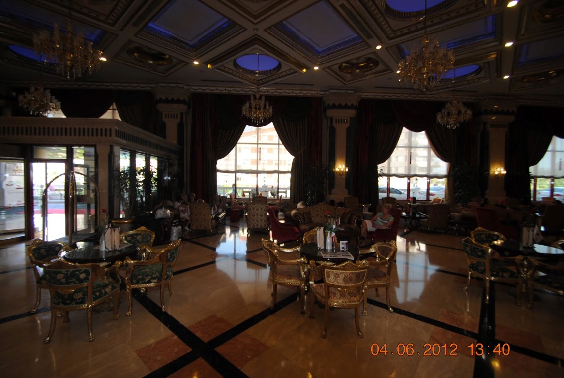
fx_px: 235
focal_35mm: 15
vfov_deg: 77.5
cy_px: 189
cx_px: 282
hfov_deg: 100.3
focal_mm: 10
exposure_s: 1/60
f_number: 3.5
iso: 200
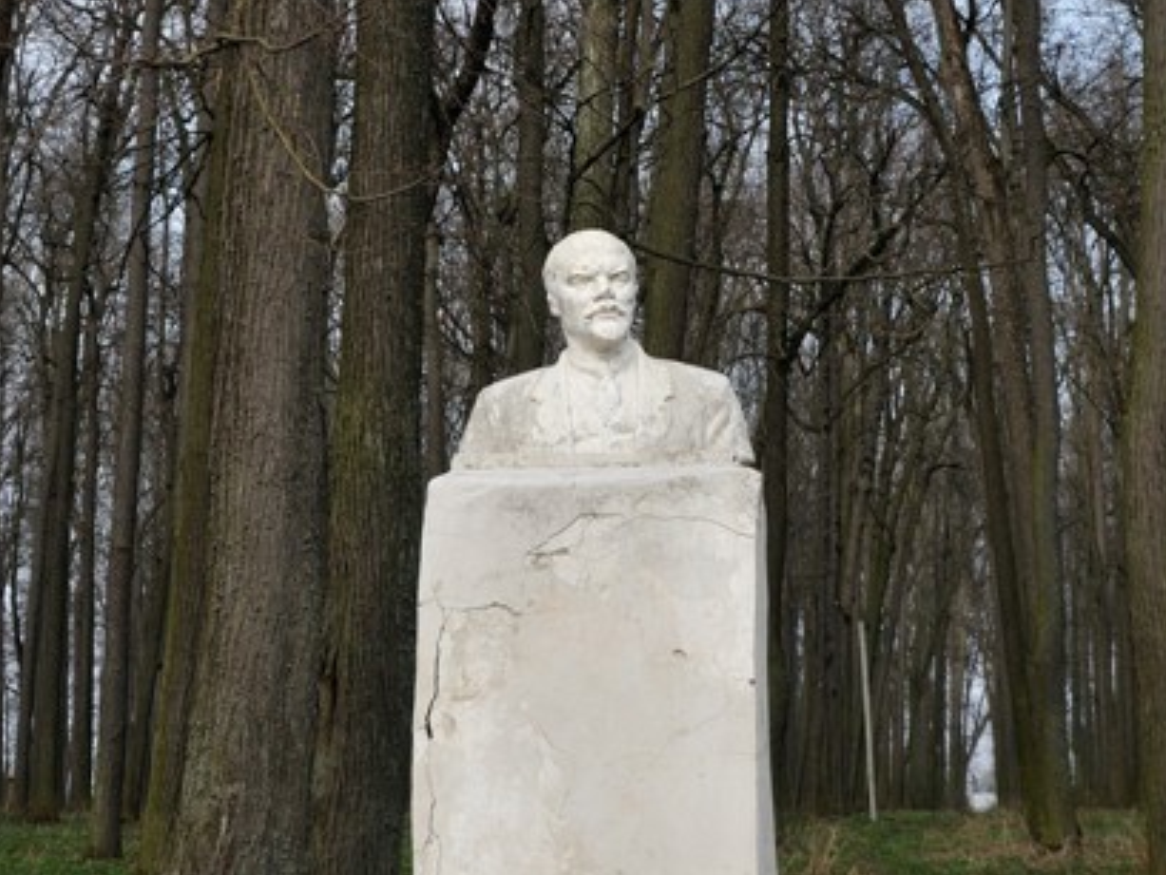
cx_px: 606
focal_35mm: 76
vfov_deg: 19.2
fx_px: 2561
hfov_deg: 25.6
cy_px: 180
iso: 320
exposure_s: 1/800
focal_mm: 24
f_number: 5.6
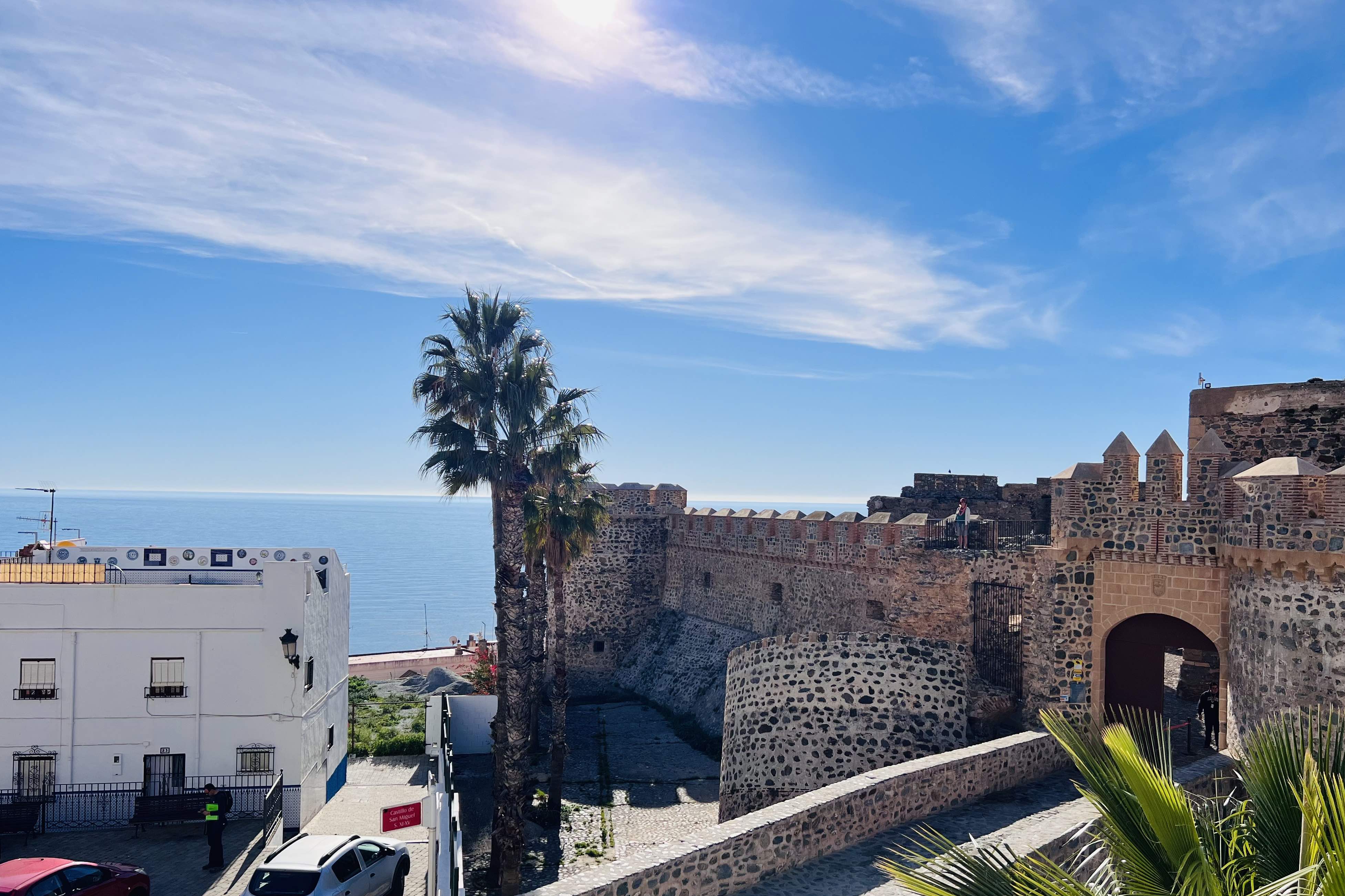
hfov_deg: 65.5
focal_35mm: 28
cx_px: 662
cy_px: 510
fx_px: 1046
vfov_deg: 46.3
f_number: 1.5
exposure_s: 1/9434
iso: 50
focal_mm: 5.7
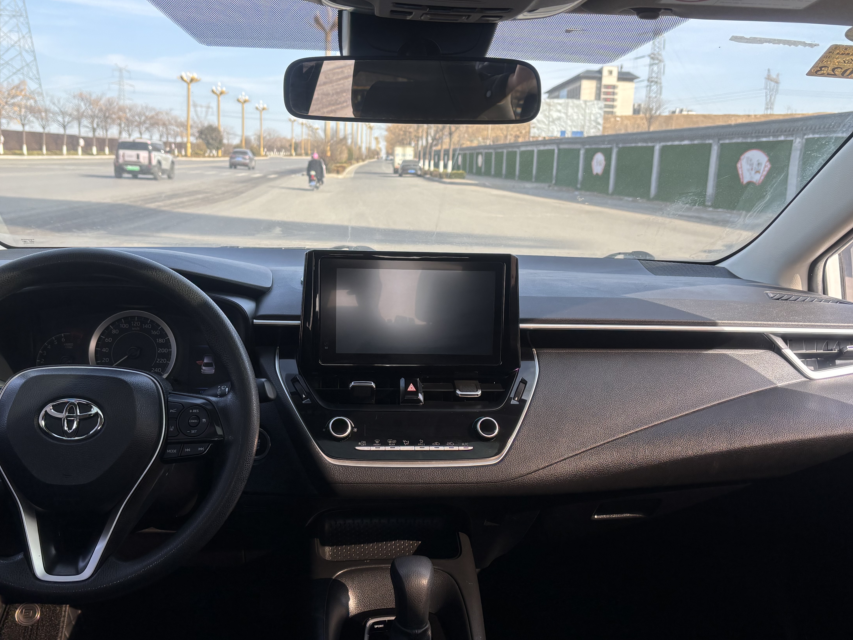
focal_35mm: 34
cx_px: 411
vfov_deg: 41.7
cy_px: 355
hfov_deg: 53.9
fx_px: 838
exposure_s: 1/597
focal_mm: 5.96
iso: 50
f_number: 1.6
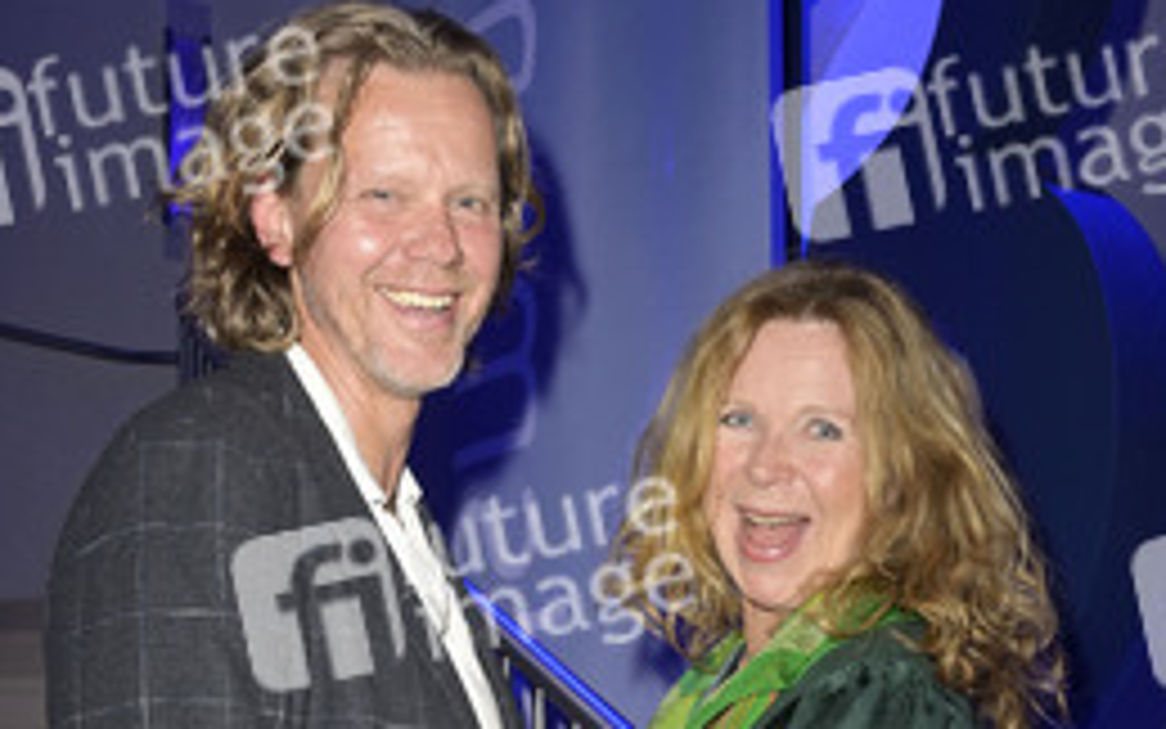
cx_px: 594
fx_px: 1748
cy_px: 810
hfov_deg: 36.9
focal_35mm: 55
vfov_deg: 22.2
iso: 1000
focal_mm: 35
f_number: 10
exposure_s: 1/60
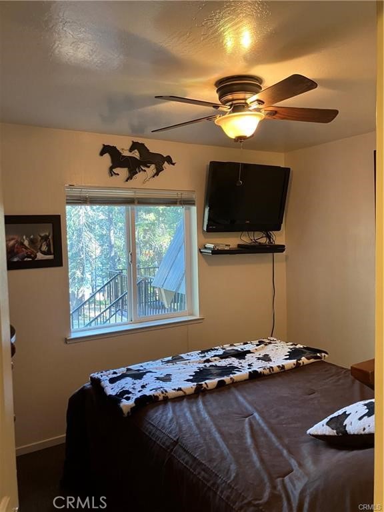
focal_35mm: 28
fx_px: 414
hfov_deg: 49.7
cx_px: 192
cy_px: 256
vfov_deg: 63.4
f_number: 1.8
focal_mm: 3.99
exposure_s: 1/60
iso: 250
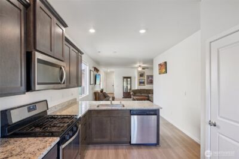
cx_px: 120
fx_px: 113
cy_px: 80
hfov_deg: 93.3
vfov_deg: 70.5
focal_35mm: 17
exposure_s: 1/20
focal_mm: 17
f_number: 8
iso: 400
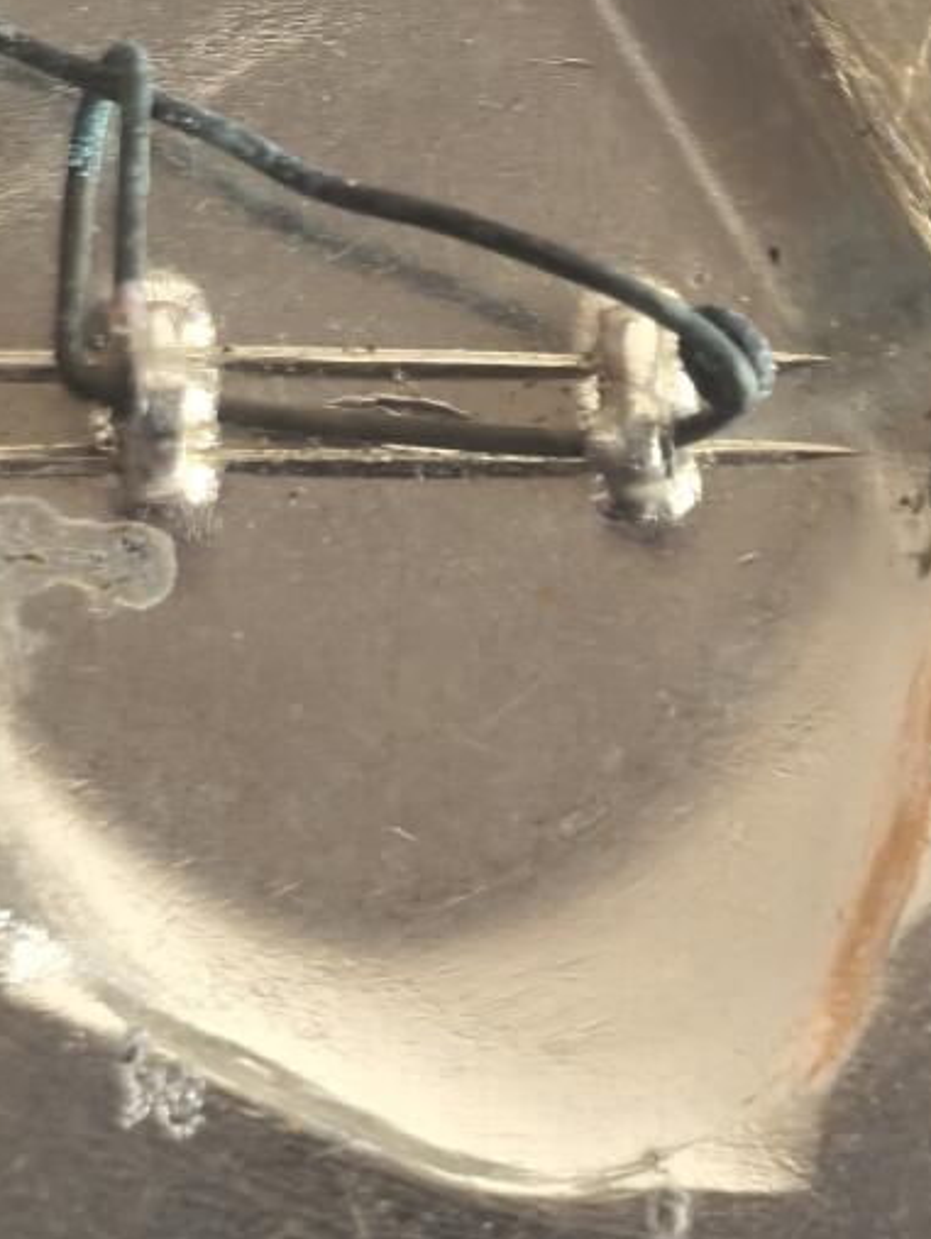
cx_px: 467
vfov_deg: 5.9
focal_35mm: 337
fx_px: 12070
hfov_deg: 4.4
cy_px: 753
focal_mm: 14.6
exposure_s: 1/50
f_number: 3
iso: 200
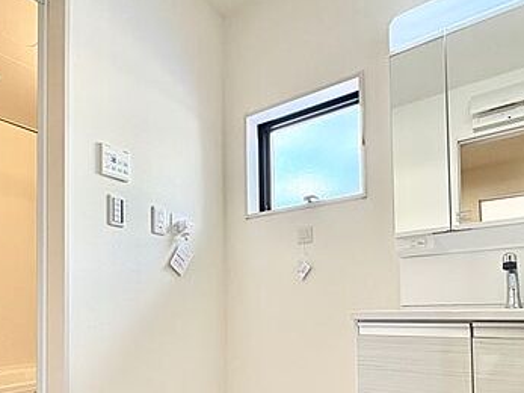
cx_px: 276
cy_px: 297
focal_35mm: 25
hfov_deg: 69.4
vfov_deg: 52.3
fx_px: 378
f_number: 2.2
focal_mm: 2.22
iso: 125
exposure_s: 1/99
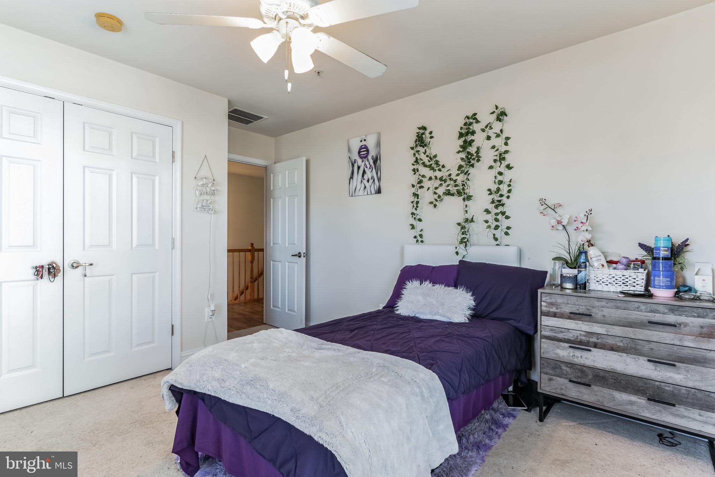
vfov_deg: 70.4
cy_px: 238
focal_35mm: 17
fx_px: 338
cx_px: 358
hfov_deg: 93.3
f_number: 8
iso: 400
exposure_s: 1/13
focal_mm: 17
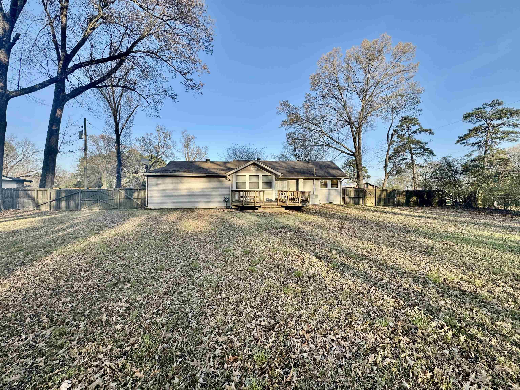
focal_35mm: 14
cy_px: 195
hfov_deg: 102.1
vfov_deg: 85.7
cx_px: 260
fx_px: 210
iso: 50
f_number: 2.2
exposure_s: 1/587
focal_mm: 2.22
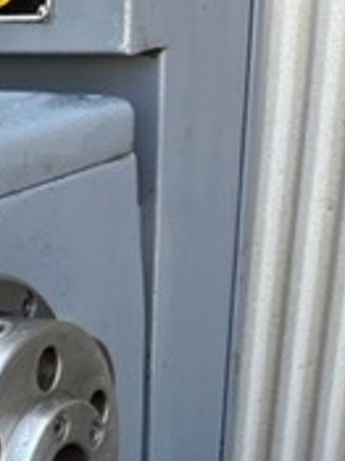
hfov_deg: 15.1
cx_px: -37
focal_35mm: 95
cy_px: 835
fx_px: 1264
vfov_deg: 17.0
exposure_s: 1/122
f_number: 1.6
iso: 40
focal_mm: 5.1
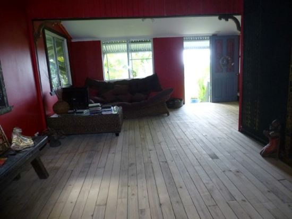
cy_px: 110
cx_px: 146
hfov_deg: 71.6
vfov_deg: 56.8
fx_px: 202
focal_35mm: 24
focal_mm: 4.3
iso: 400
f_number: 3.3
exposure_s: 1/60
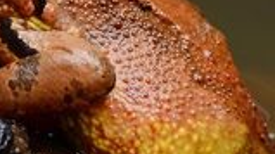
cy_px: 34
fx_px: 9068
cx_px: 5
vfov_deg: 1.0
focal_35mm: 1245
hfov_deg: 1.7
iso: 125
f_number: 9
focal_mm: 210
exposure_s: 1/100
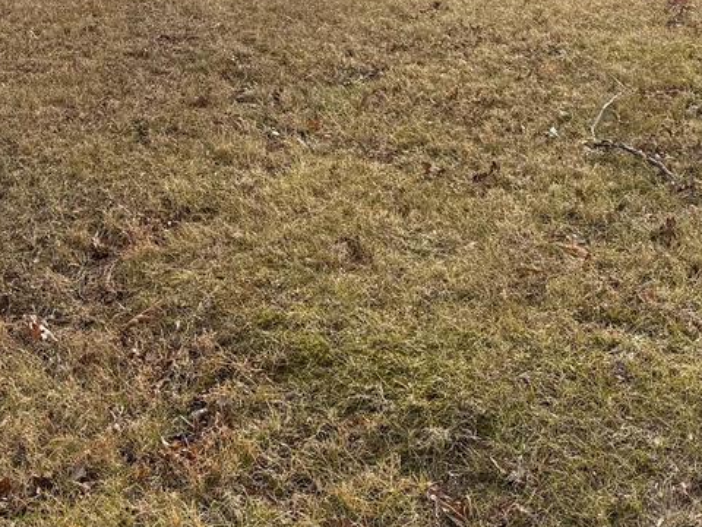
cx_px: -37
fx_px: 1460
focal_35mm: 72
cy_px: -214
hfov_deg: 25.4
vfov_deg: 18.6
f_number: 1.78
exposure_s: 1/2703
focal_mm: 6.76
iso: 100
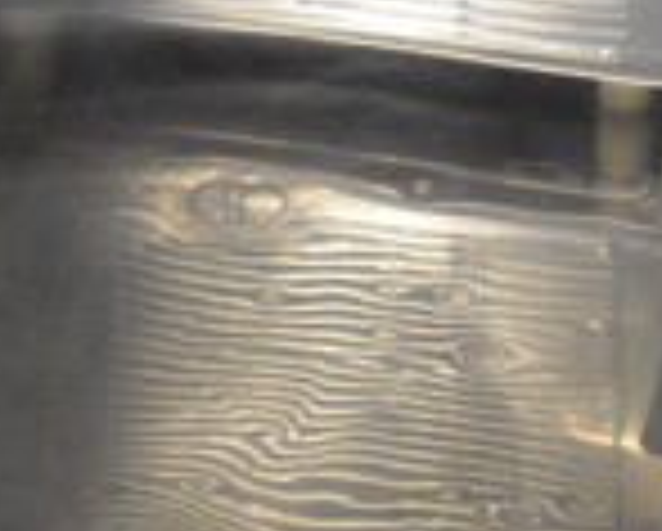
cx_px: 113
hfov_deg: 12.2
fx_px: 3080
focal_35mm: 157
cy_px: -632
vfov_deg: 9.1
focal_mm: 18
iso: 2800
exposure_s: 1/125
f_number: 3.5
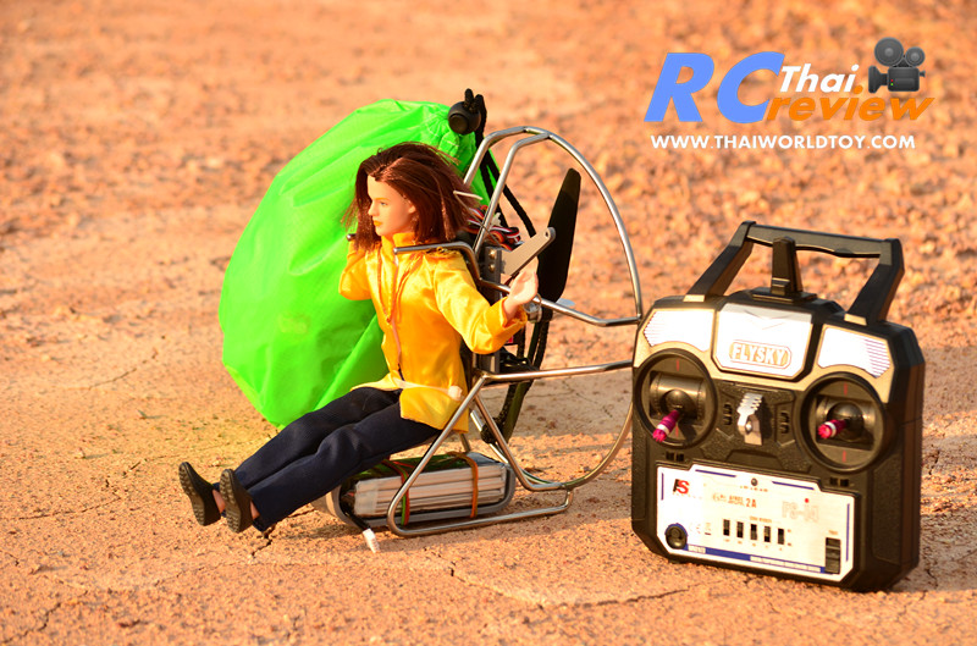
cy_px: 323
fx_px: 4060
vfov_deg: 9.1
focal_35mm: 150
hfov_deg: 13.7
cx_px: 488
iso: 100
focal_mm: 100
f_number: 7.1
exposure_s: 1/200
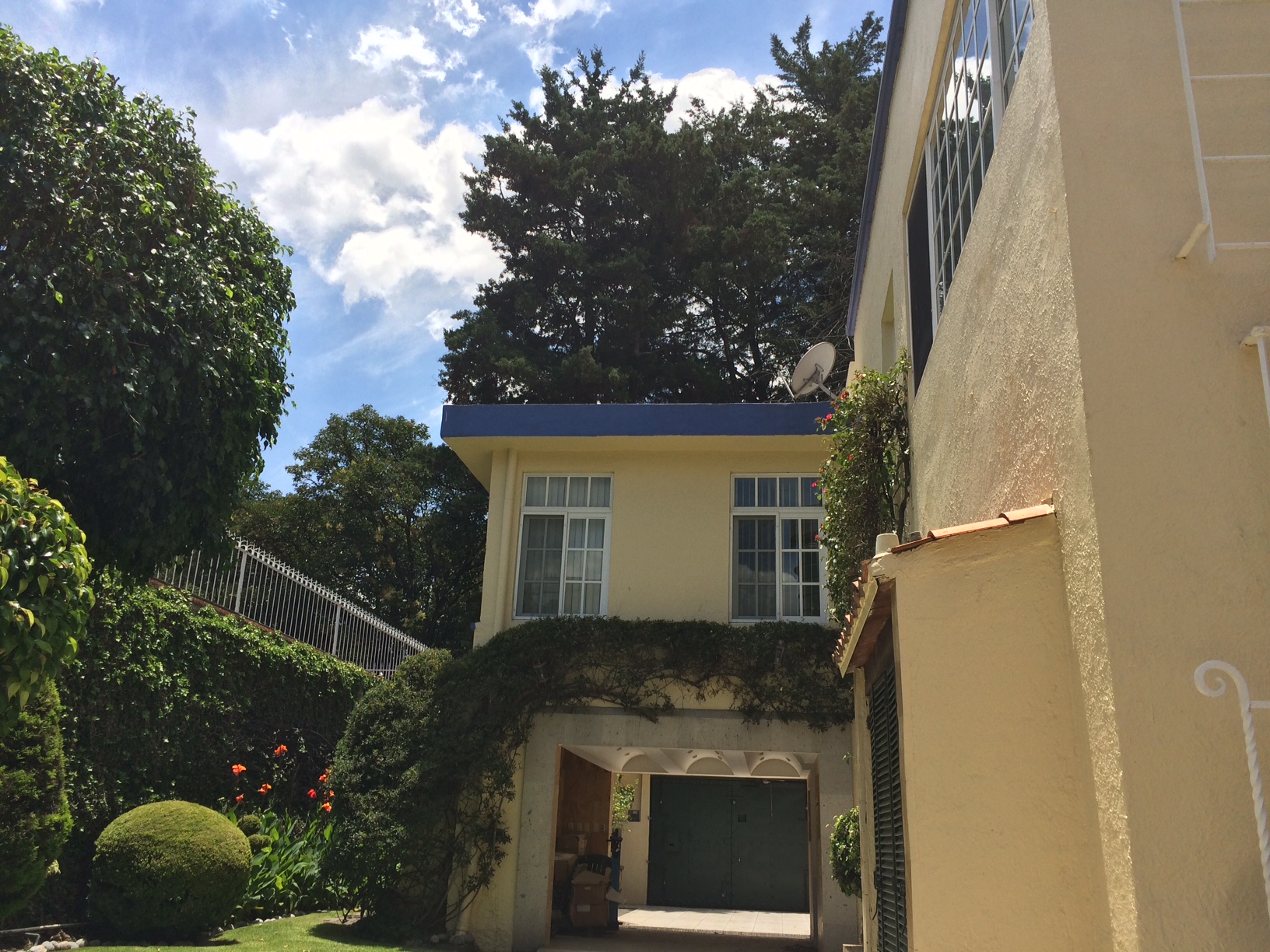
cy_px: 476
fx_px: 1064
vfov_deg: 48.2
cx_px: 635
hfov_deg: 61.7
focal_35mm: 29
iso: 32
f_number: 2.2
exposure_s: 1/1786
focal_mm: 4.15
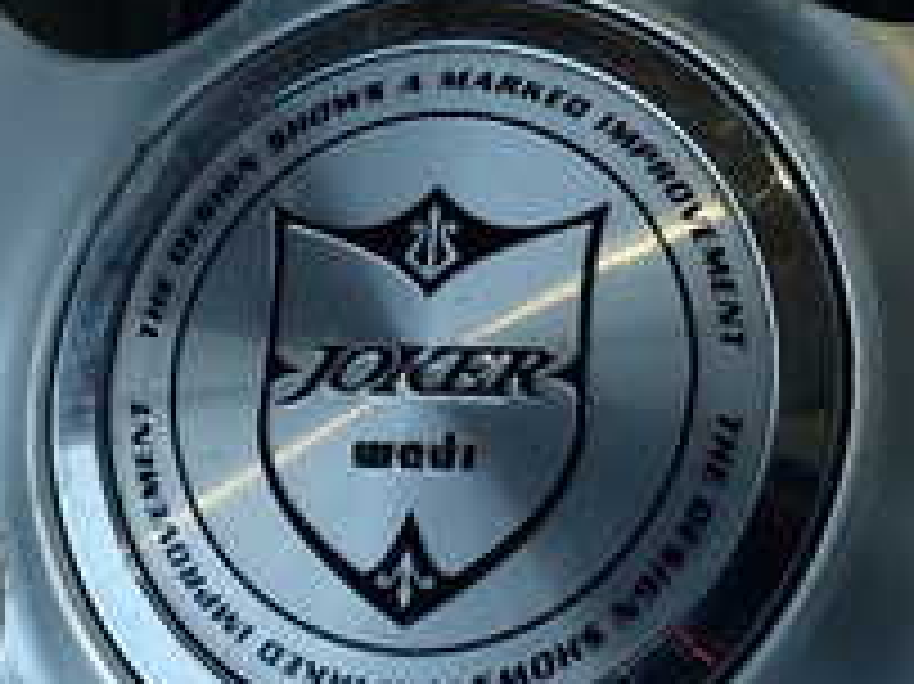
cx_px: 545
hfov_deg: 26.3
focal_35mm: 74
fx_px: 1953
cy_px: 270
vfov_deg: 19.9
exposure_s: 1/200
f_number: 2.8
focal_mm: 4.5
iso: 100
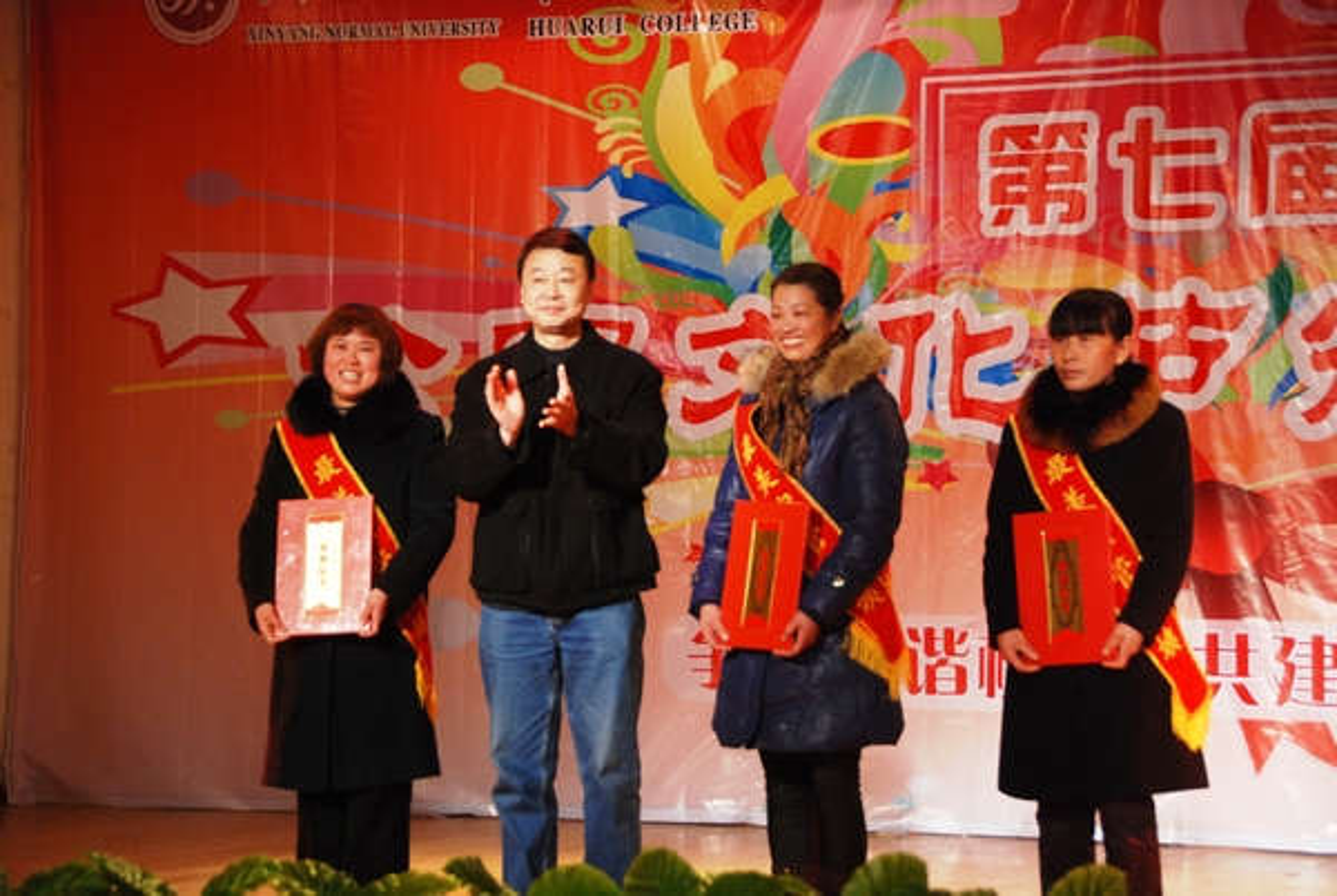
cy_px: 448
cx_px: 668
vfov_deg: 14.8
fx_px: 3459
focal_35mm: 93
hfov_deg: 21.9
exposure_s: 1/100
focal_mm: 62
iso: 800
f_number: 4.8
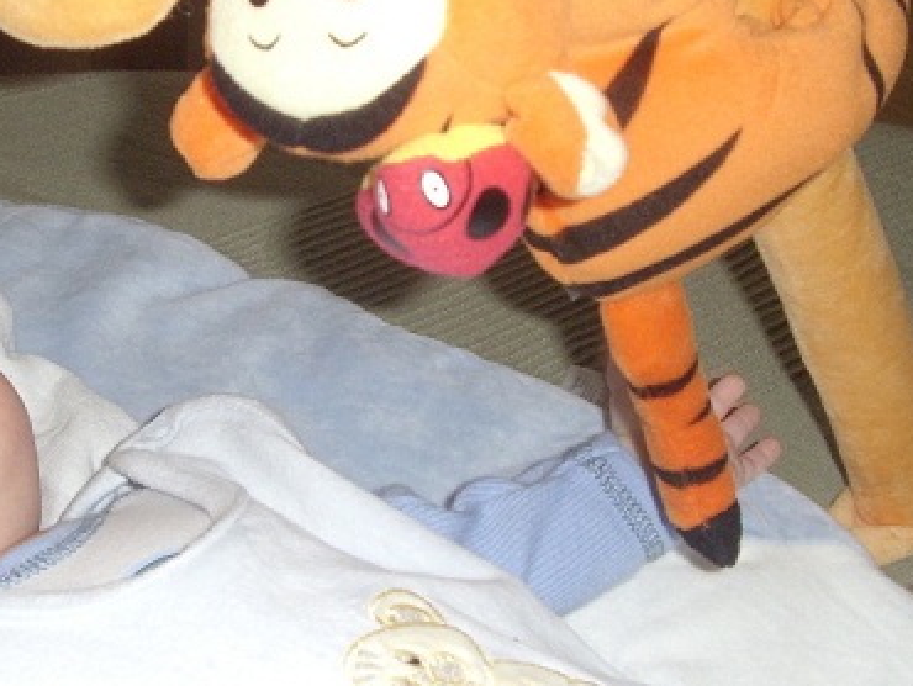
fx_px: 1584
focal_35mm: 60
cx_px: 247
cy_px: 311
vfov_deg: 24.4
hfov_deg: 31.7
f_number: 3.2
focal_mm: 7.2
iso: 200
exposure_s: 1/60
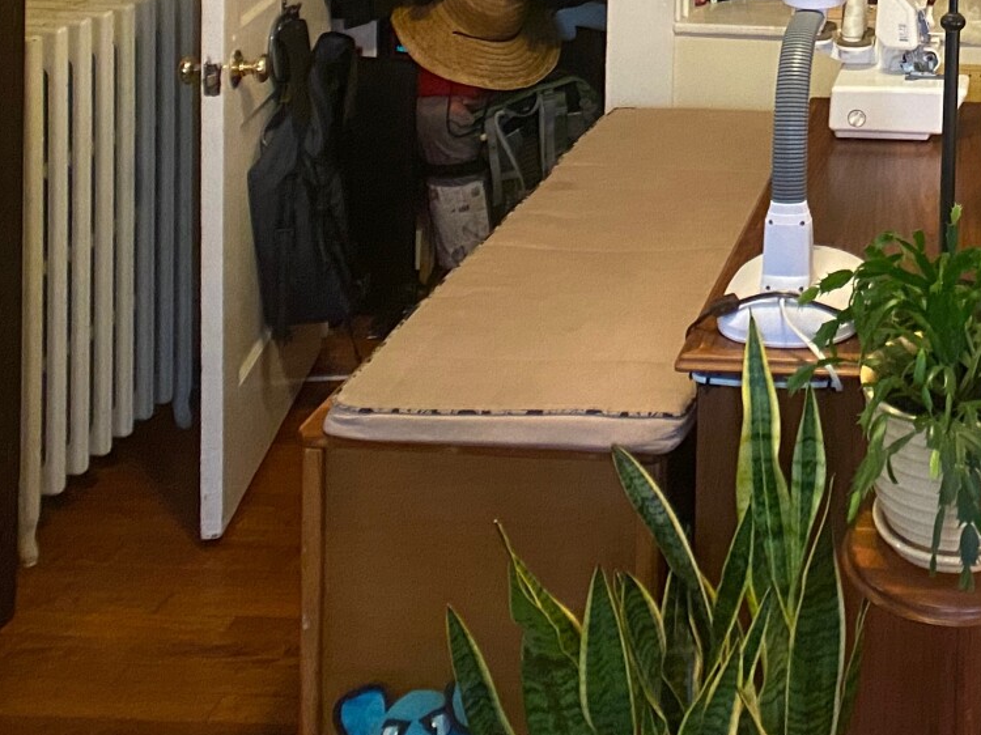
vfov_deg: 19.0
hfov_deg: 25.9
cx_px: 997
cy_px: -260
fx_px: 2011
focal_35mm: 71
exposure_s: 1/60
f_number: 1.8
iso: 500
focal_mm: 4.25
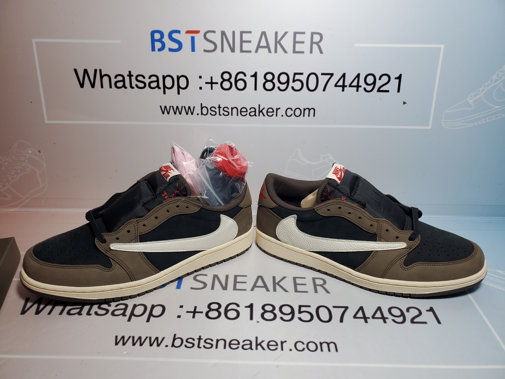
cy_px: 190
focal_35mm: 26
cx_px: 252
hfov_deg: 67.3
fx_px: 379
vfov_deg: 53.1
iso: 50
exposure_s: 1/255
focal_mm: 4.3
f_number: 2.4
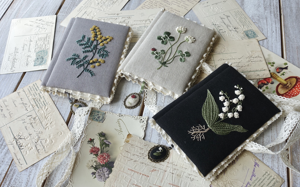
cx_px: 149
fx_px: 319
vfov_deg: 32.8
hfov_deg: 50.4
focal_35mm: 39
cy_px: 89
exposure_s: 1/100
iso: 125
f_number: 5.6
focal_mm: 13.92
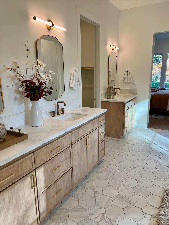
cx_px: 84
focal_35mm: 26
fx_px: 169
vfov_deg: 67.3
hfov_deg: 53.1
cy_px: 112
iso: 50
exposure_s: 1/163
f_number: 1.5
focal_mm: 5.7
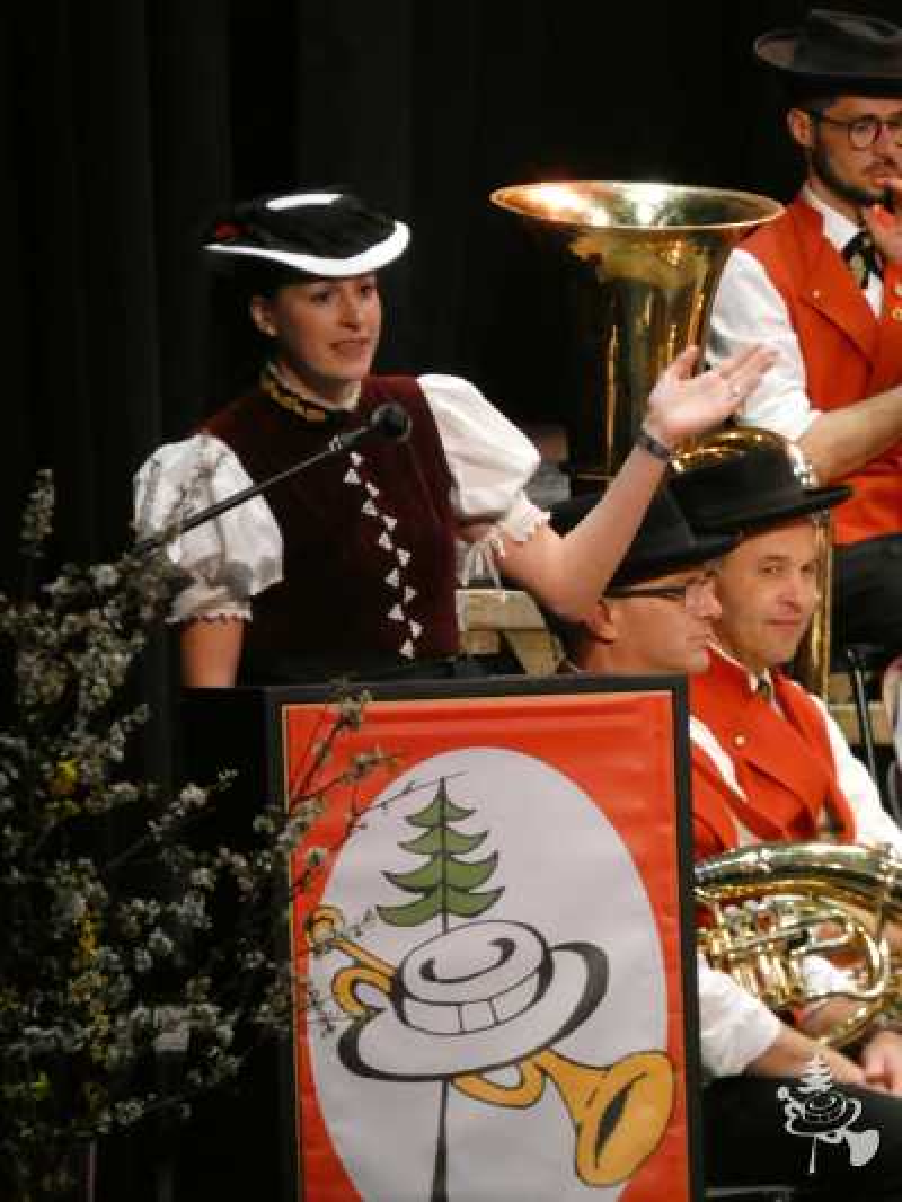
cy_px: 601
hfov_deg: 2.3
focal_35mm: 661
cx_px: 451
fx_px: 22956
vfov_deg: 3.0
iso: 1600
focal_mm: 118.5
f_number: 5.6
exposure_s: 1/60
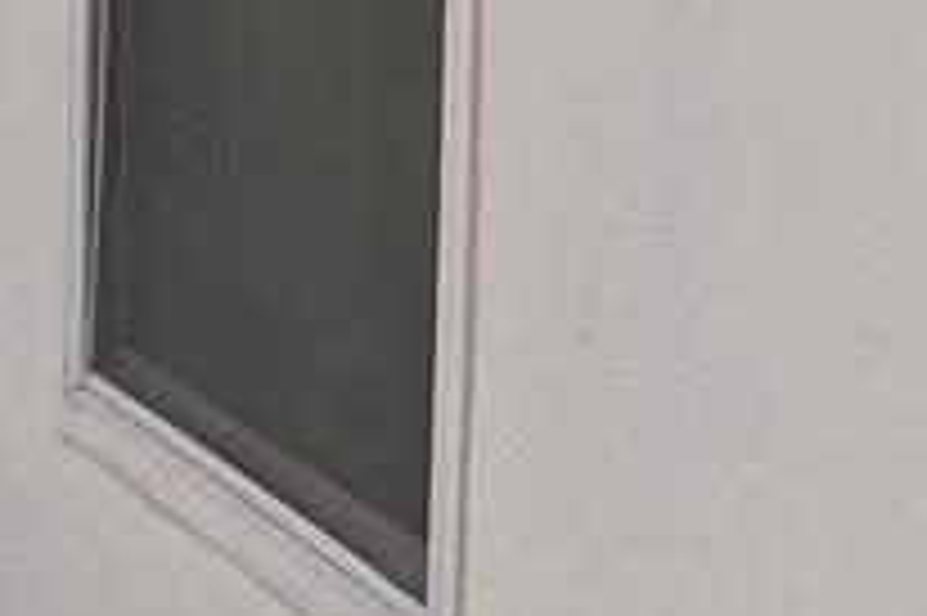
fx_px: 5609
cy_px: 175
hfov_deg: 9.1
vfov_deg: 6.3
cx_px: 1575
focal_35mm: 218
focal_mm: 4.44
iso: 60
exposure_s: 1/1235
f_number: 1.8
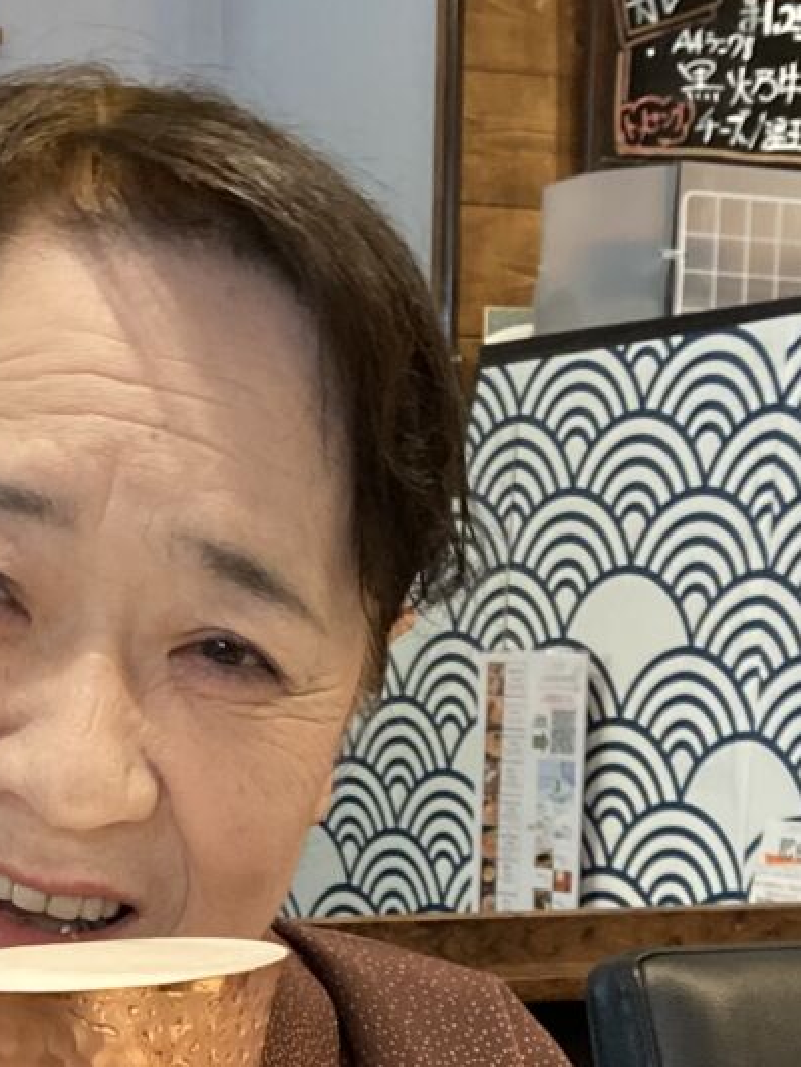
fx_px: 3116
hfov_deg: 14.5
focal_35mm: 101
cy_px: 1211
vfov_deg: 18.6
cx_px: 74
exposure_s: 1/50
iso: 160
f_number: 1.8
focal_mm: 3.99
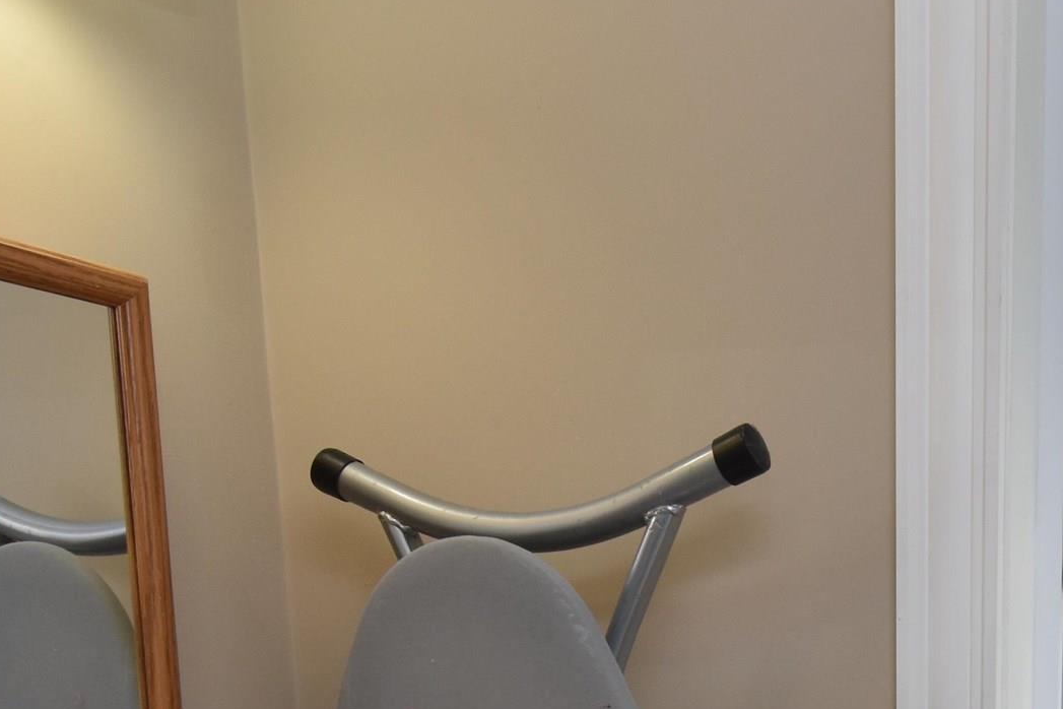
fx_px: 1299
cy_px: 885
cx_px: 836
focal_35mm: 44
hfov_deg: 42.7
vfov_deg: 26.5
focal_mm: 10
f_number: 6.7
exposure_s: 1/180
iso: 400
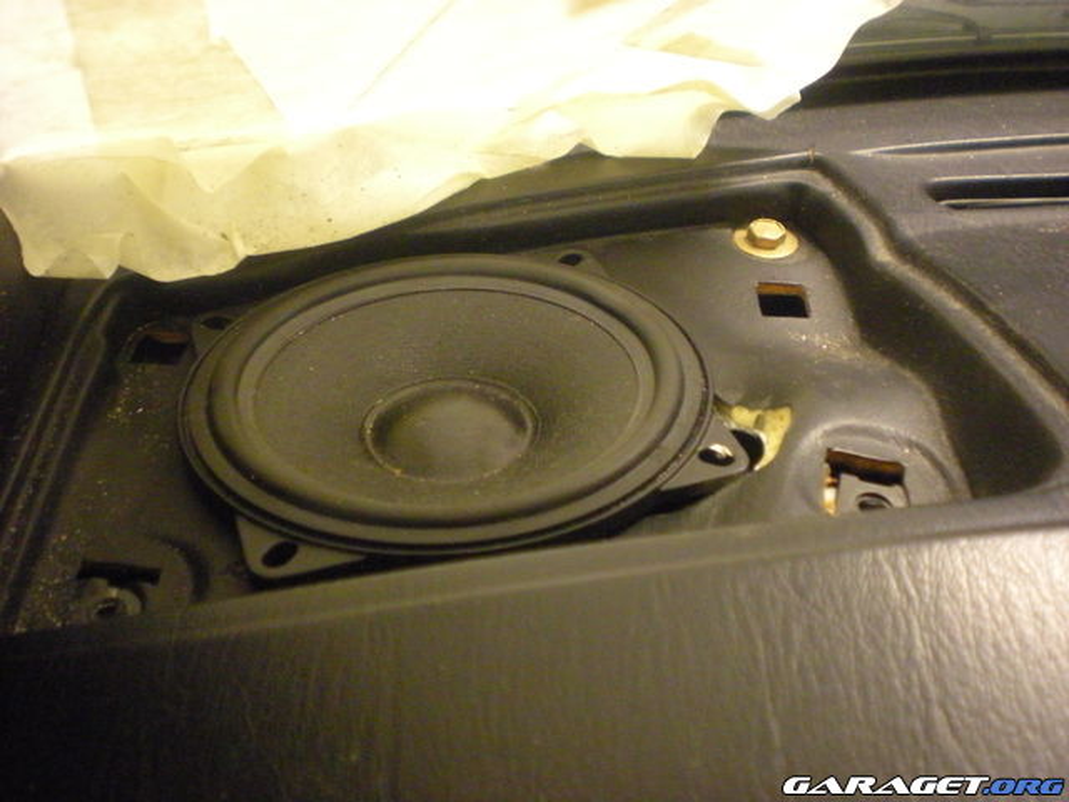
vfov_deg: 32.9
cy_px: 401
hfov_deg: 42.9
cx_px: 534
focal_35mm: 44
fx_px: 1359
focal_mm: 7.4
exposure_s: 1/7.4
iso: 800
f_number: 3.5
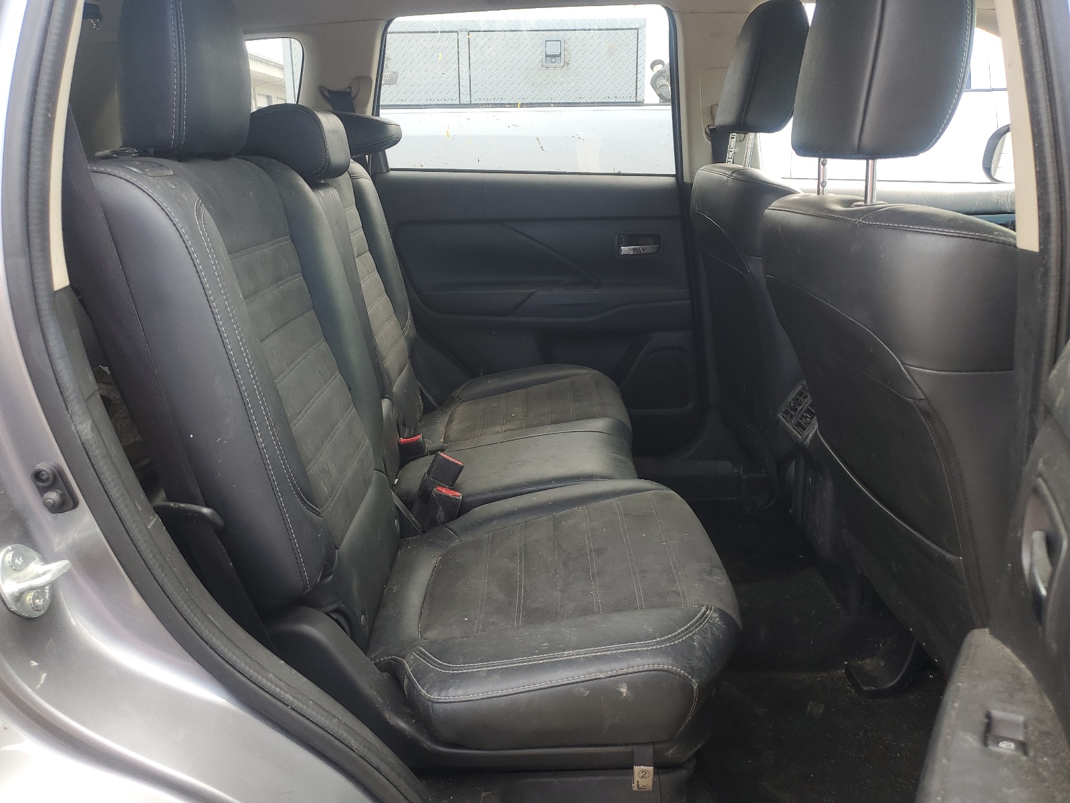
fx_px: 804
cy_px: 402
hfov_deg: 67.3
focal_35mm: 26
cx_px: 535
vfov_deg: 53.1
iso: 50
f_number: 1.5
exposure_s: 1/204
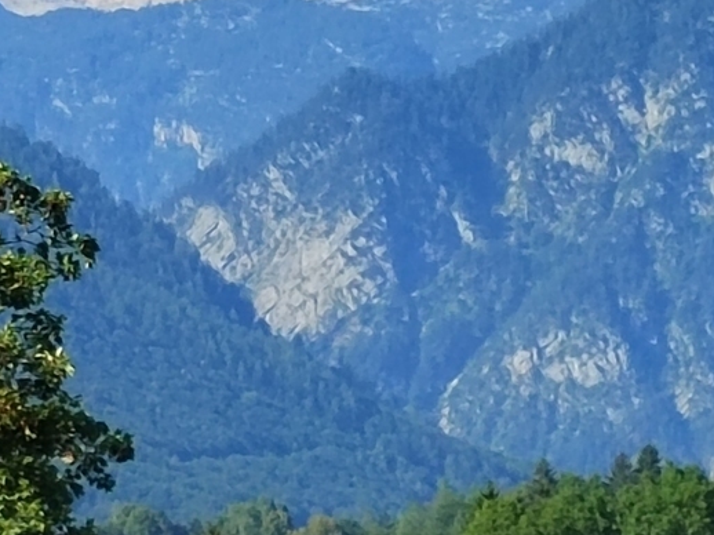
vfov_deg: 4.3
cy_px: 221
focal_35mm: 344
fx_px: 7092
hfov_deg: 5.8
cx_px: 278
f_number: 1.9
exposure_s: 1/1861
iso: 413
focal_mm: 5.52
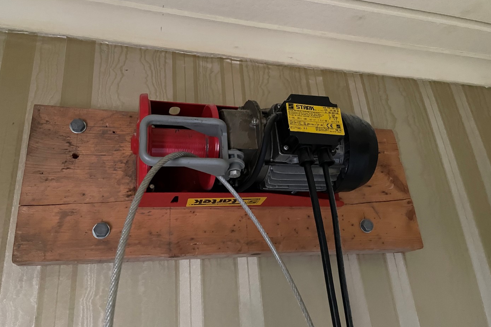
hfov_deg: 65.5
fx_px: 382
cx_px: 243
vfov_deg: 46.4
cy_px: 158
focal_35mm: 28
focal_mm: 4.2
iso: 1000
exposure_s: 1/30
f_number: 1.6
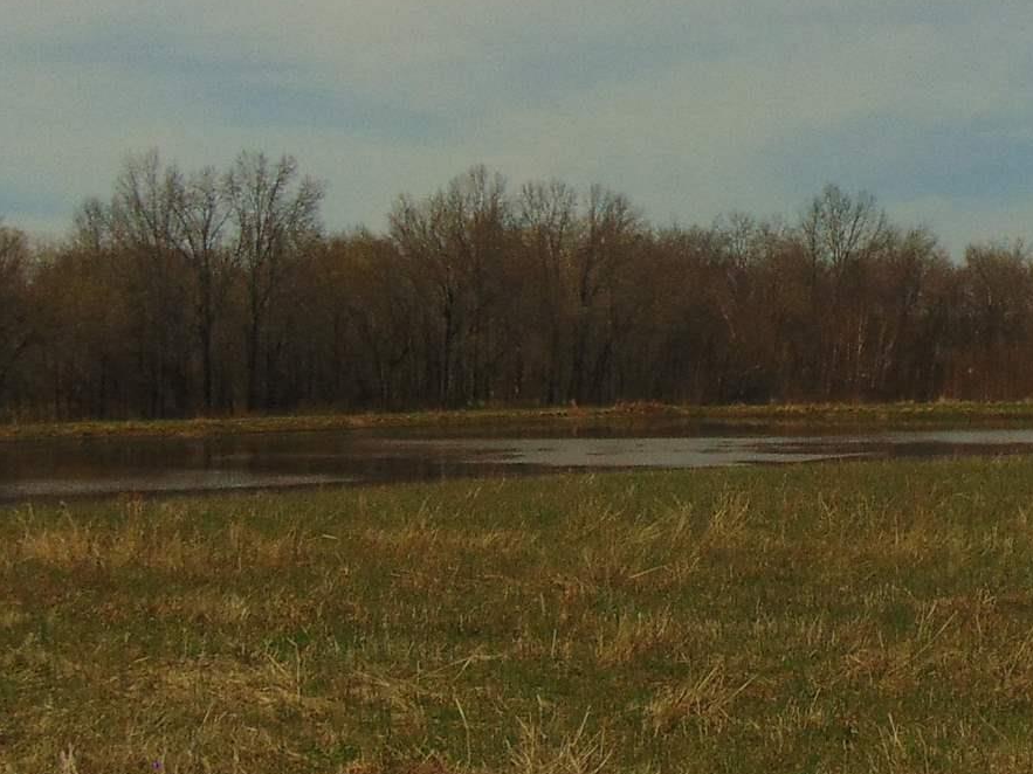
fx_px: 2596
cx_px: 840
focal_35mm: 87
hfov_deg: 22.2
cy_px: 305
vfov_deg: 17.0
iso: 80
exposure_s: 1/1000
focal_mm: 4.5
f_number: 7.7
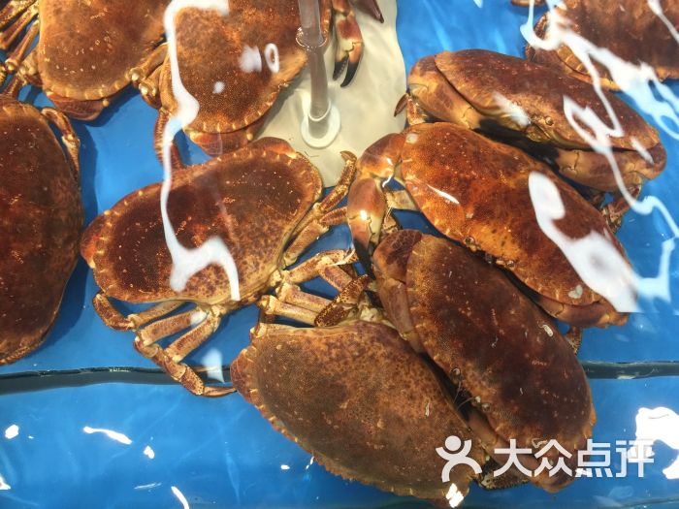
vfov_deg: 48.2
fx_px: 569
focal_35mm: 29
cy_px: 254
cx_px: 340
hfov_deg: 61.7
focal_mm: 4.15
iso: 50
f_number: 2.2
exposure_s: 1/33
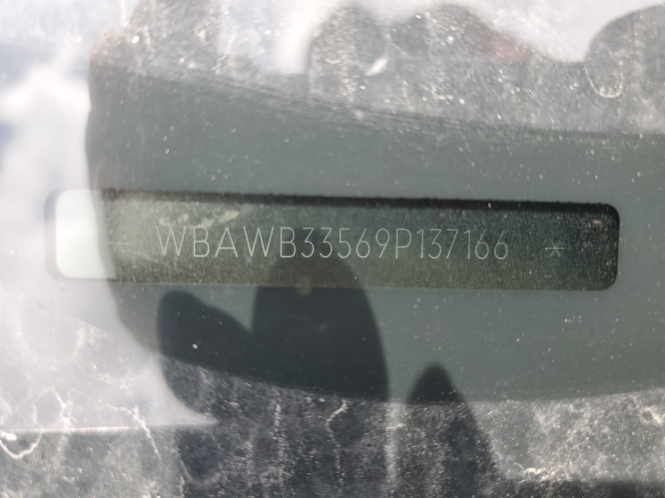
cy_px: 249
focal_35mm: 26
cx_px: 332
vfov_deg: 53.1
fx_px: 499
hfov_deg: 67.3
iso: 50
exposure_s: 1/263
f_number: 1.5
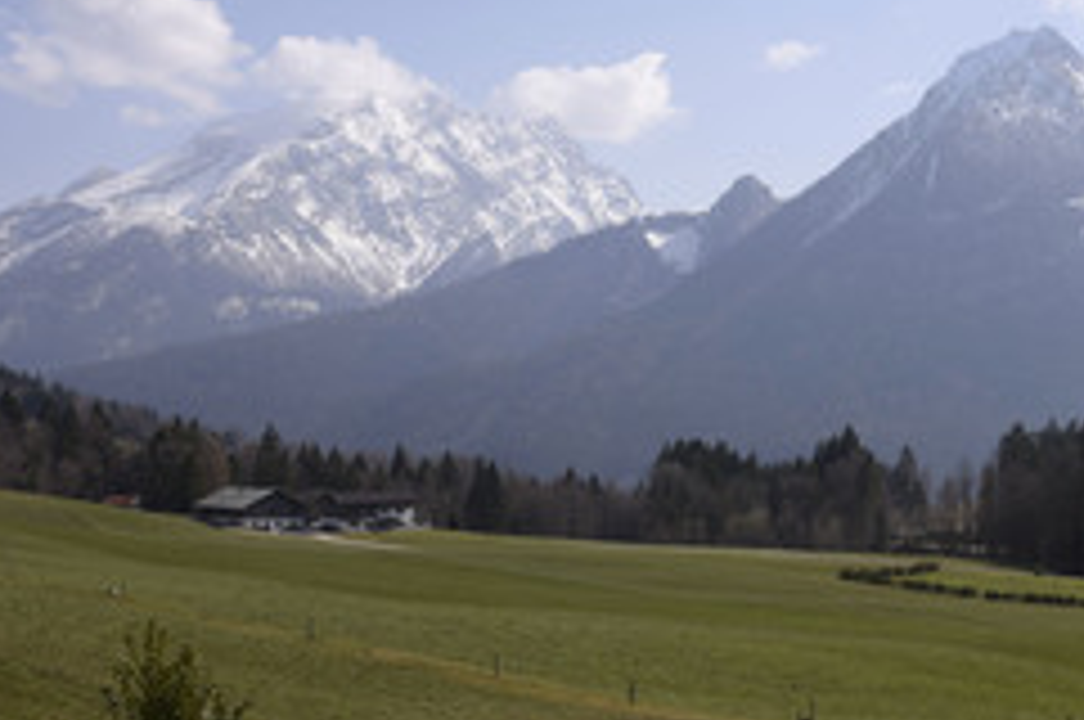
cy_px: 423
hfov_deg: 33.9
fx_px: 1744
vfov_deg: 23.3
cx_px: 789
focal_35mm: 58
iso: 100
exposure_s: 1/160
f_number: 11
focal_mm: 31
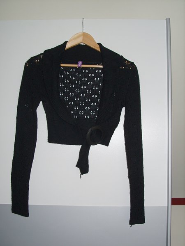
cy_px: 123
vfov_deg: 43.9
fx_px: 306
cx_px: 92
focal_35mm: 43
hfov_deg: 33.6
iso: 50
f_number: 2.9
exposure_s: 1/42
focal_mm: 8.86
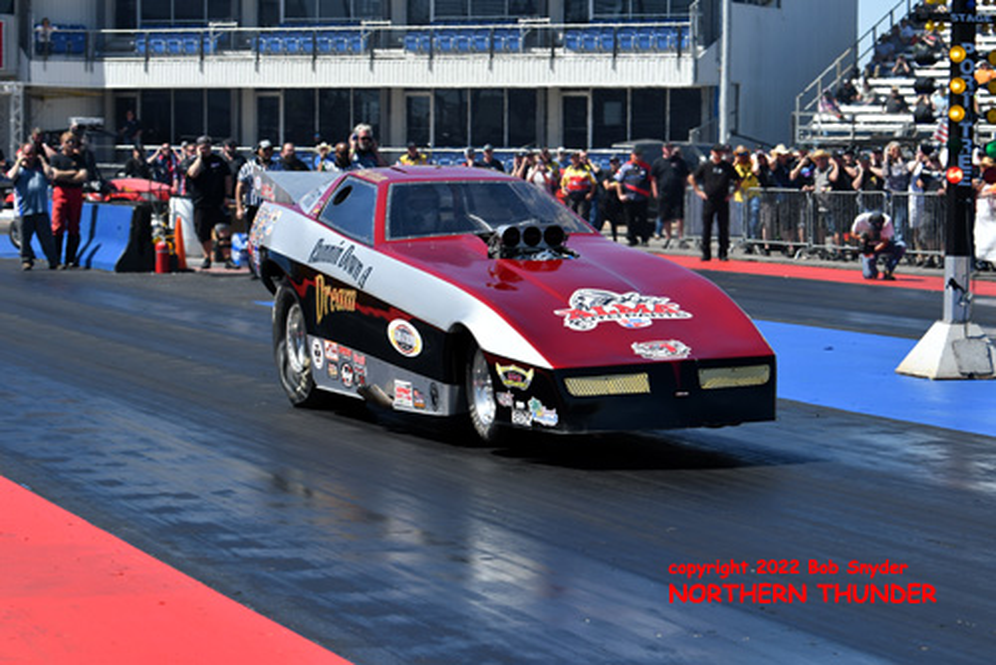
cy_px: 332
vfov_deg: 13.1
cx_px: 498
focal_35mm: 105
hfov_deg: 19.4
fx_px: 2907
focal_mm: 70
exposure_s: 1/1250
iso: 160
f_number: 5.6
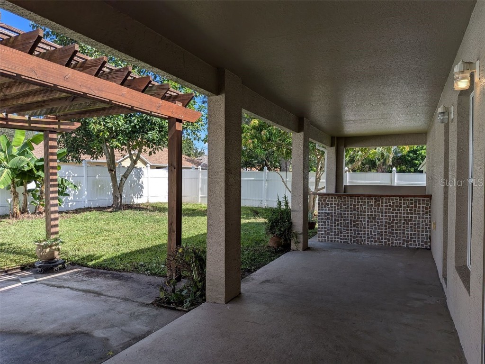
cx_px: 242
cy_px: 182
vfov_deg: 56.8
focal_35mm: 24
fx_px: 336
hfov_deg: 71.6
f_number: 1.7
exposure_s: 1/1088
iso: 28
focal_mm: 4.53
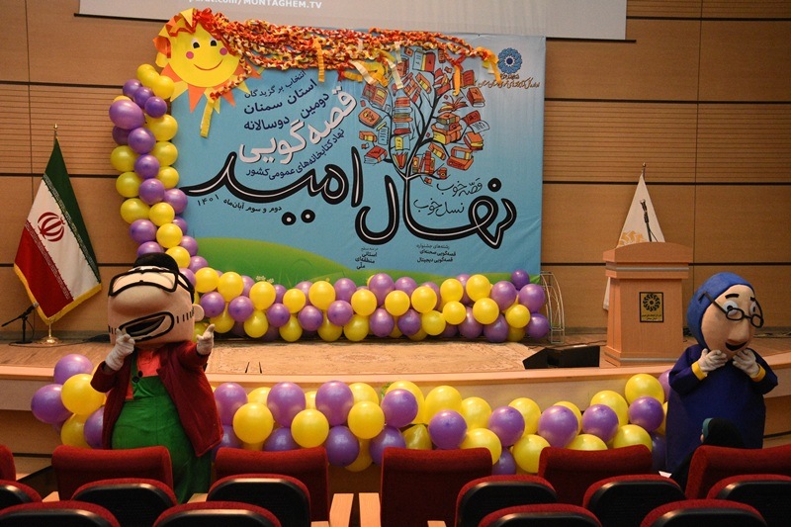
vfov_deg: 28.1
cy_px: 264
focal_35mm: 48
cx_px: 396
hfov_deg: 41.1
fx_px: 1054
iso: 4000
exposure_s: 1/80
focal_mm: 32
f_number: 5.6
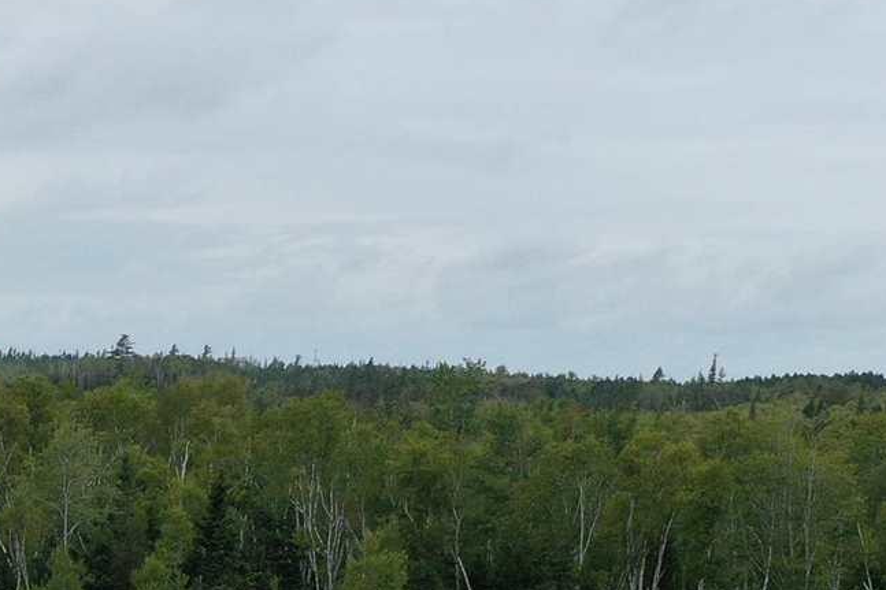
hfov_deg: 14.5
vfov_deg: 9.8
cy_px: 1034
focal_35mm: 133
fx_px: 3272
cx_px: -390
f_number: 5
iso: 100
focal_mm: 10.26
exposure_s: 1/320
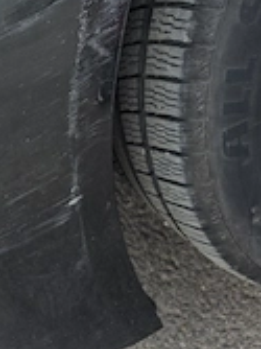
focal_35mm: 55
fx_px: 554
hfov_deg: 25.6
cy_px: 73
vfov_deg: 34.0
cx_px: 23
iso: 25
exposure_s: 1/370
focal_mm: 6.3
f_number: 1.7
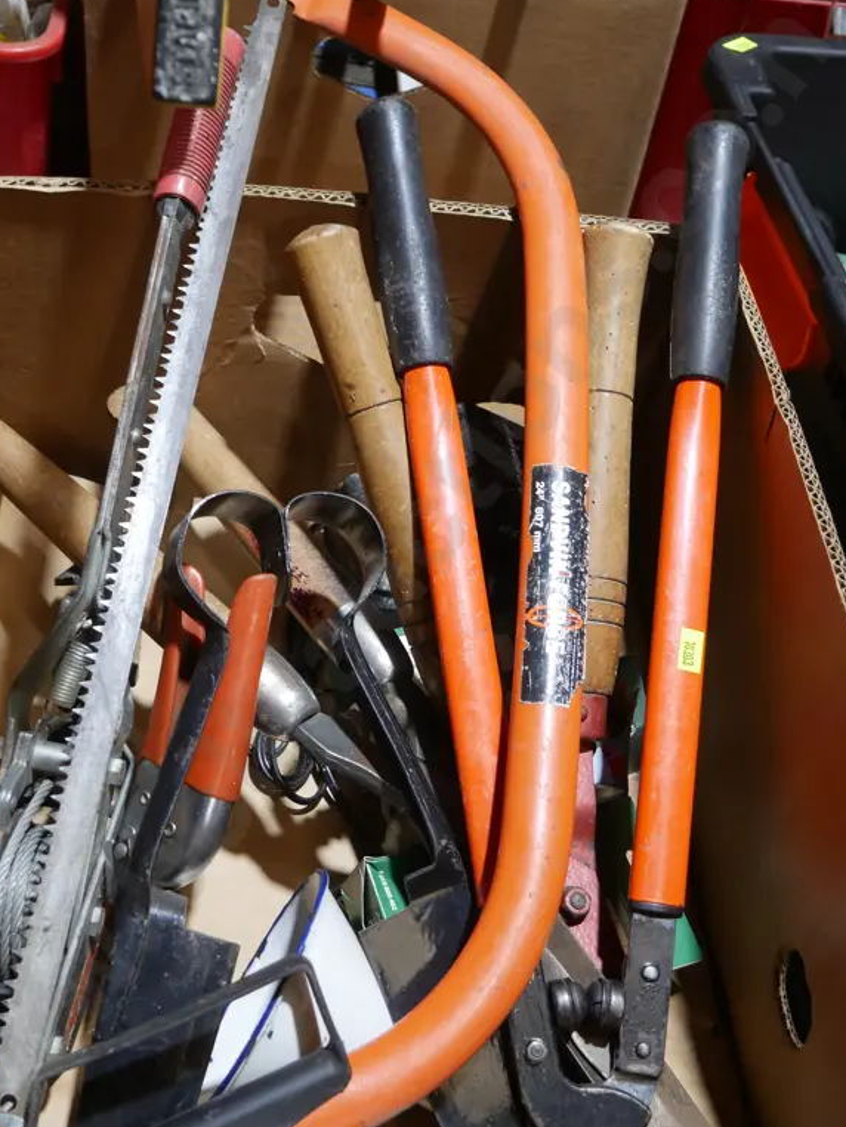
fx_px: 1400
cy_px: 581
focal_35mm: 43
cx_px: 391
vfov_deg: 43.8
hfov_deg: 33.6
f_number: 3.6
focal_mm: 16
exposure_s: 1/60
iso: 320
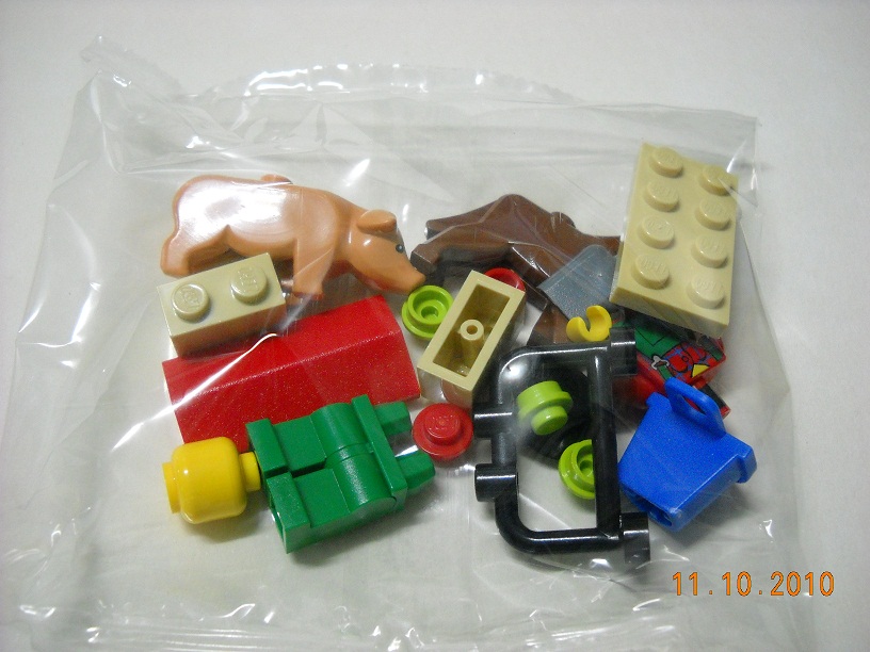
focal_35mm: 41
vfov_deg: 35.1
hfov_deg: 45.8
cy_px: 326
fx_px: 1030
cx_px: 435
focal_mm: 6.72
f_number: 3.1
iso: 400
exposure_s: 1/8
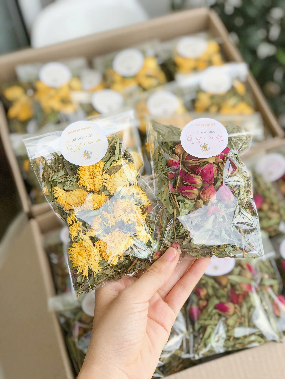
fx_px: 626
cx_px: 142
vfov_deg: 33.8
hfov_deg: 25.7
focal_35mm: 57
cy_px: 190
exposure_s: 1/124
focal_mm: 6.6
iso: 20
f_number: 2.8
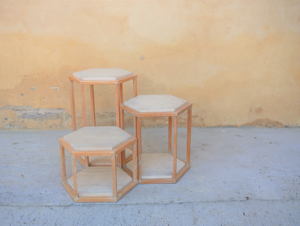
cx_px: 150
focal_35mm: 40
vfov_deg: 36.0
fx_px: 347
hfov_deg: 46.8
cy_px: 113
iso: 200
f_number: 2.8
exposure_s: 1/320
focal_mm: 20
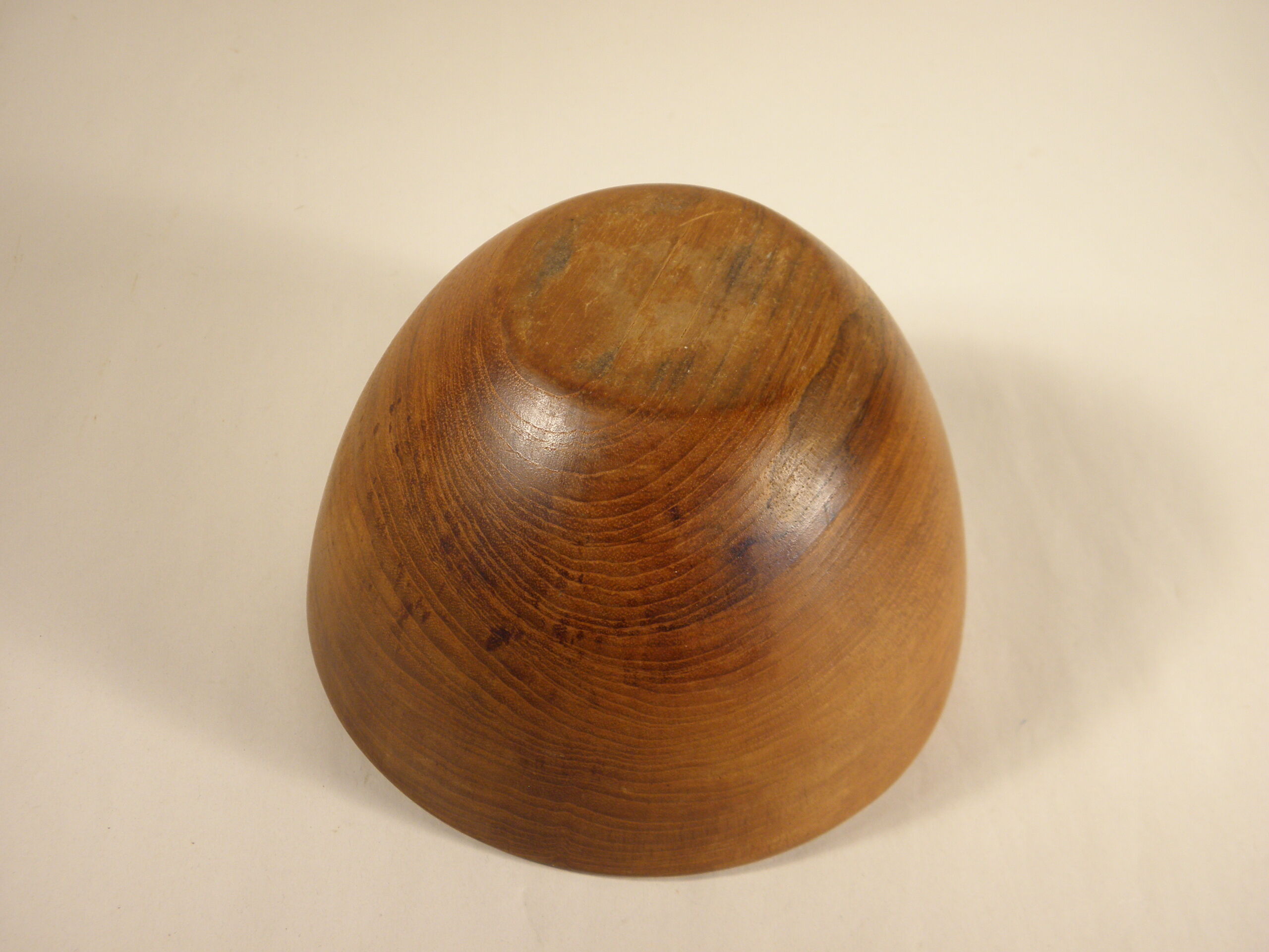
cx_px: 634
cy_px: 476
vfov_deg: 32.9
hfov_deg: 42.9
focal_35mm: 44
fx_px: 1613
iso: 100
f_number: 3.9
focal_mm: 7.9
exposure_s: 1/40
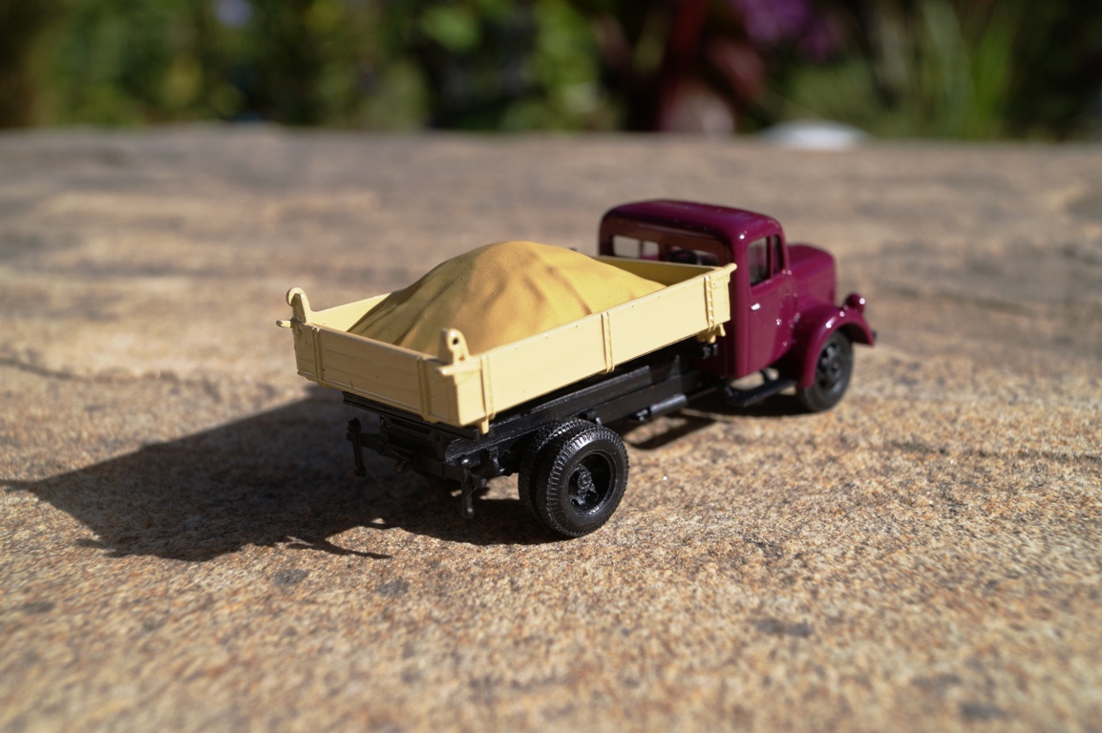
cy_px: 366
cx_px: 551
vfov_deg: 29.8
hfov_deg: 43.6
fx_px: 1377
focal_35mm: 45
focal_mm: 30
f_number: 9
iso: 100
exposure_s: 1/400
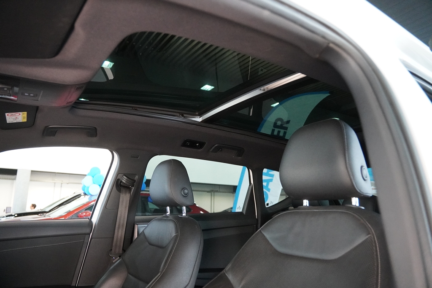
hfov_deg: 70.4
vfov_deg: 50.4
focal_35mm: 26
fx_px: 306
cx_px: 216
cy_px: 144
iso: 5000
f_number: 2.8
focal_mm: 17
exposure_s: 1/160
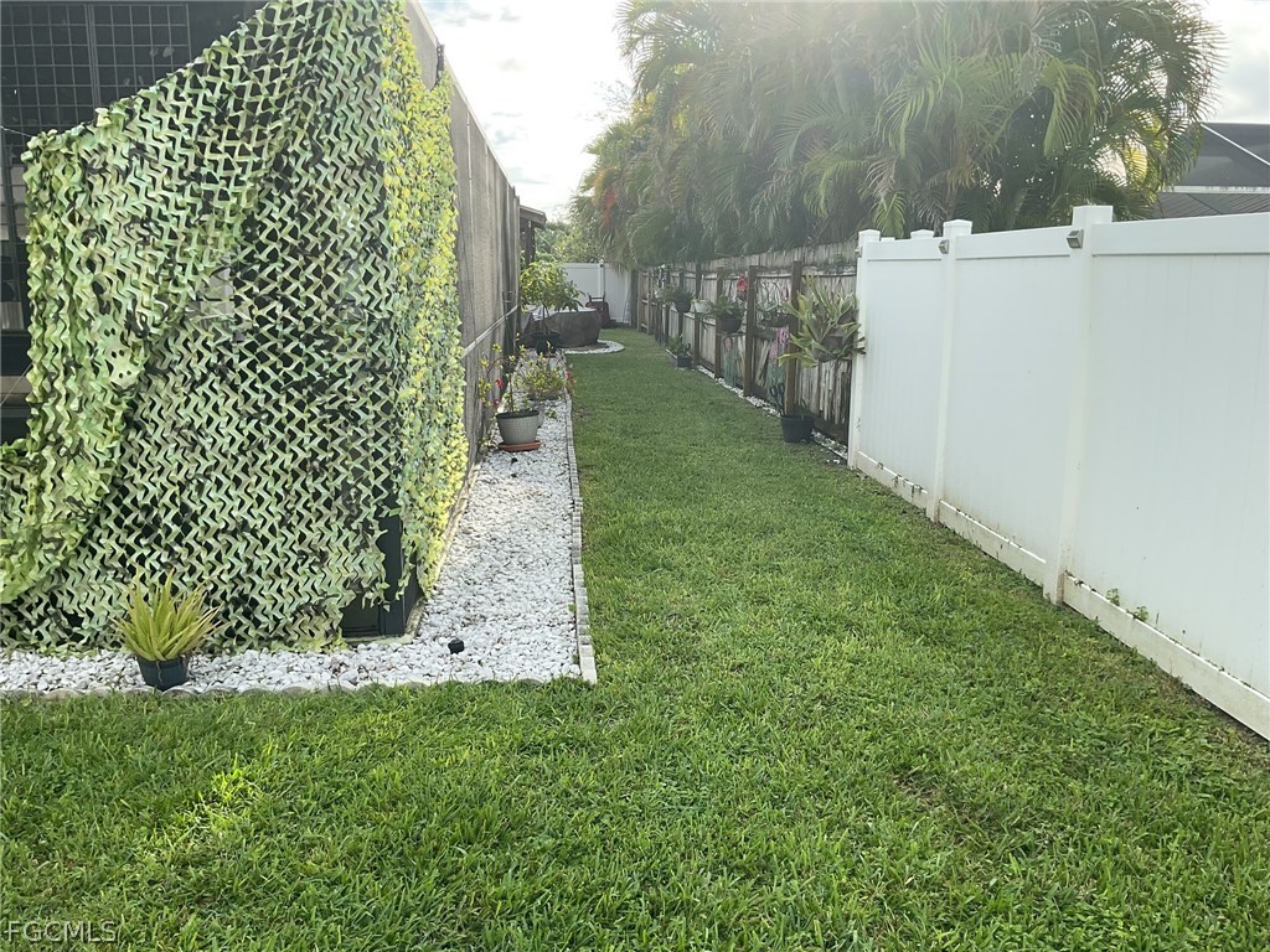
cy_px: 476
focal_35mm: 29
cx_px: 635
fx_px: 1064
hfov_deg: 61.7
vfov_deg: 48.2
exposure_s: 1/804
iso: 16
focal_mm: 3
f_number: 1.8
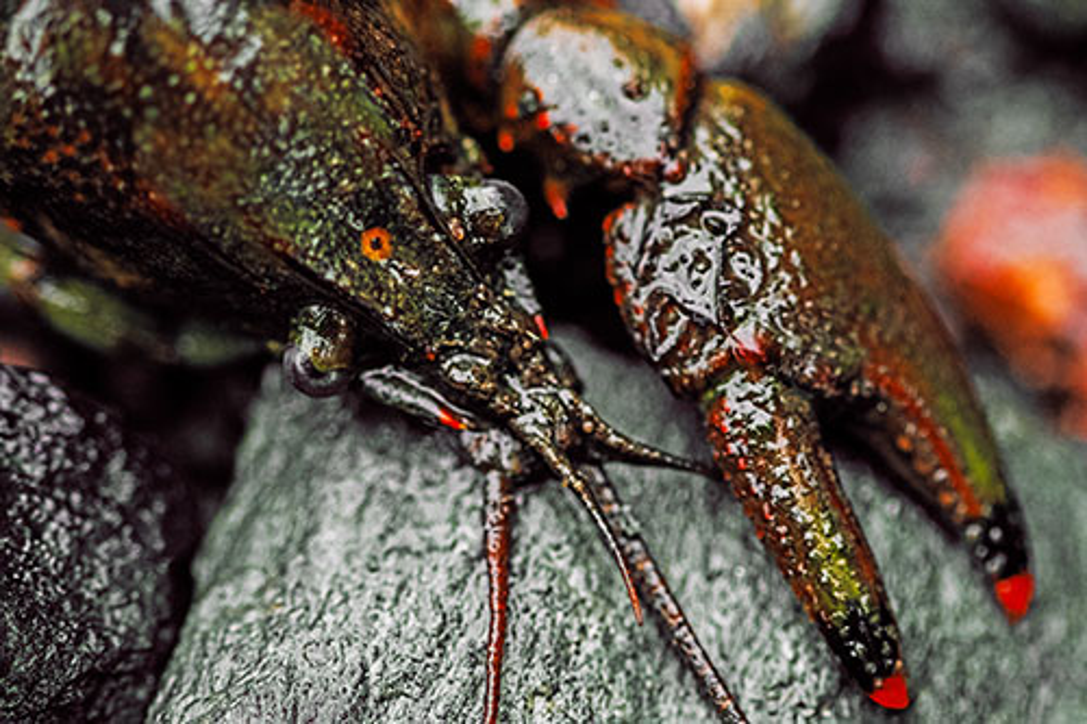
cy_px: 362
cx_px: 544
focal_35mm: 210
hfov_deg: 9.8
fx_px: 6338
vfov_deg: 6.5
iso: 2800
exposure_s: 1/250
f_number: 8
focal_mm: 210
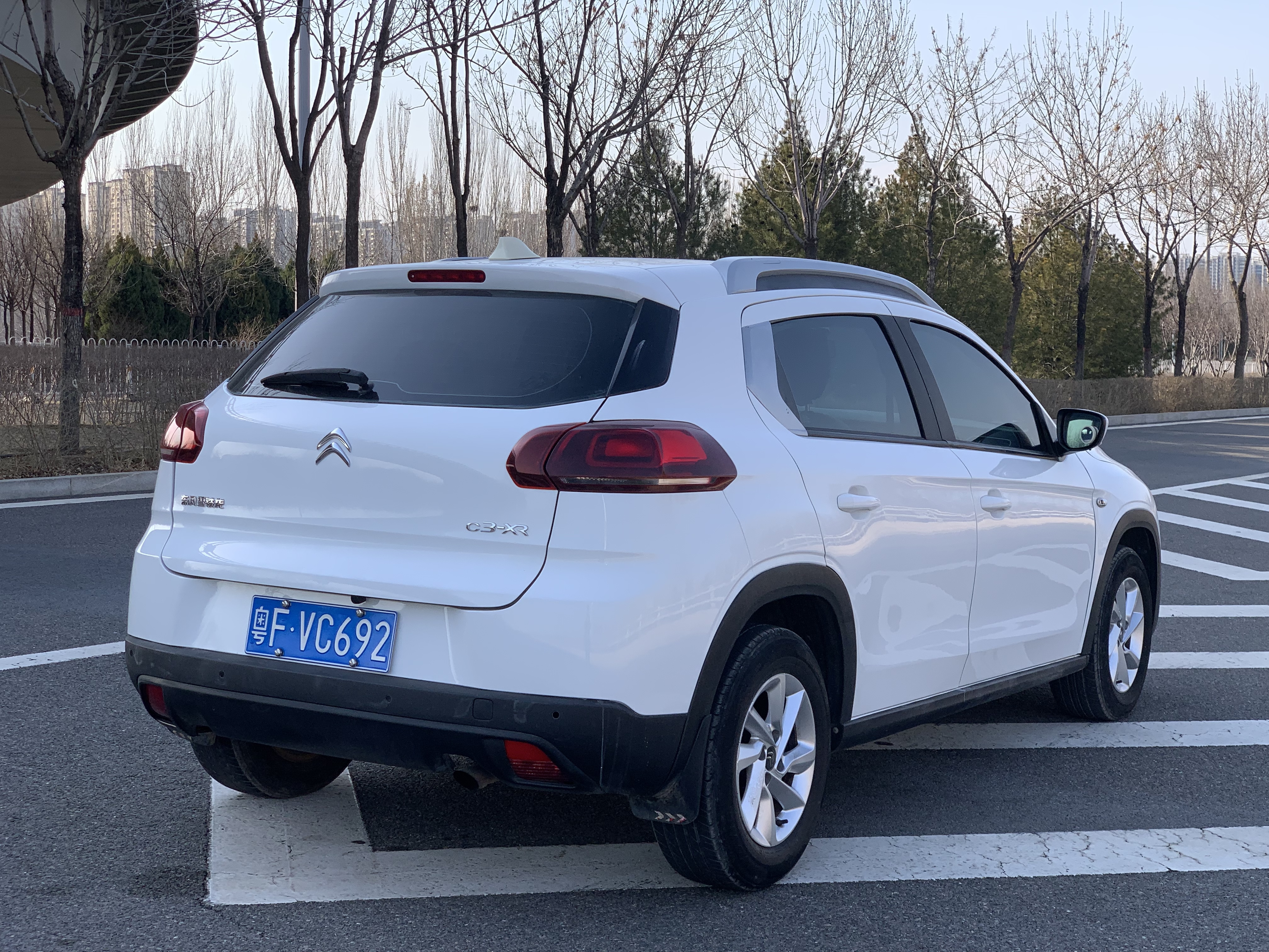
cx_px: 634
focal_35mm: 52
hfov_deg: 36.8
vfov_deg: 28.0
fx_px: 1906
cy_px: 476
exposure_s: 1/623
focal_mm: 6
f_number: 2.4
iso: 16
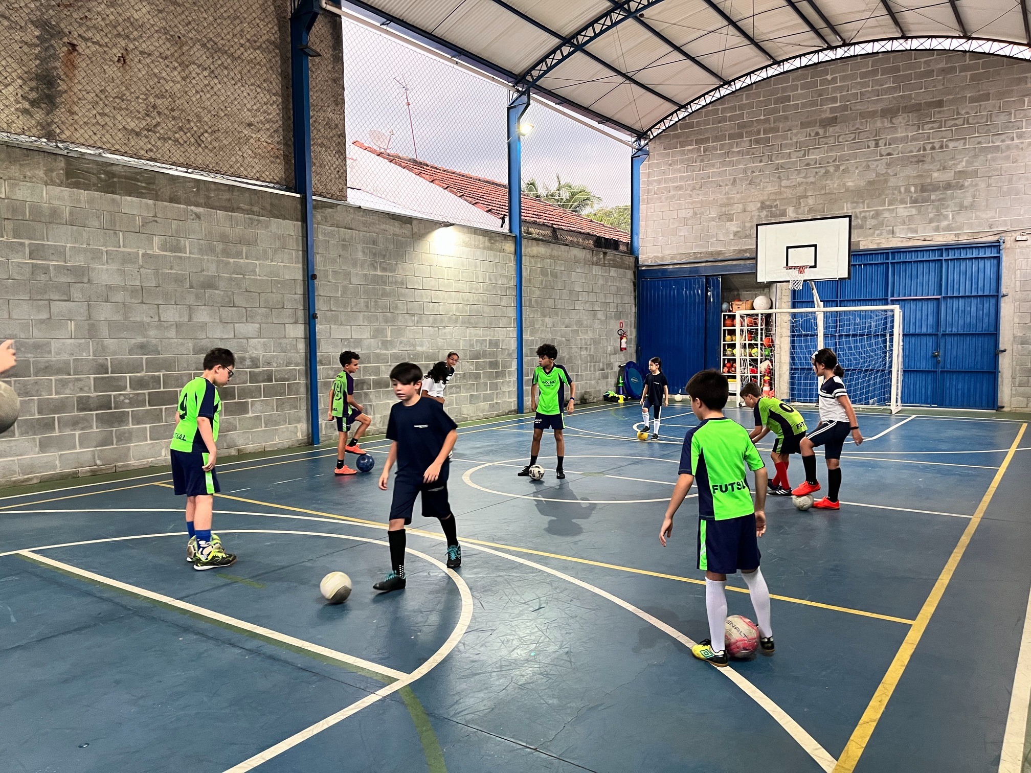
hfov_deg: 67.3
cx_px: 516
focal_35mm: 26
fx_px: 774
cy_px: 386
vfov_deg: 53.1
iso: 250
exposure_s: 1/60
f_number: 1.6
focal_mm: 5.1
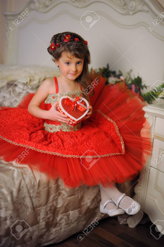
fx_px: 342
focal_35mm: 50
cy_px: 124
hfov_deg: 27.0
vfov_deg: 39.6
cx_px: 82
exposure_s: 1/160
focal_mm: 50
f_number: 1.6
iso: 800
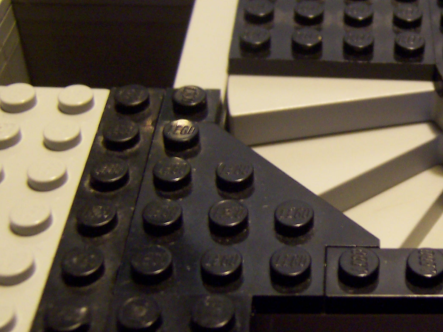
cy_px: 142
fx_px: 934
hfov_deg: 25.2
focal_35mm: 73
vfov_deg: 20.1
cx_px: 455
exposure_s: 1/8
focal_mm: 5.5
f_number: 2.8
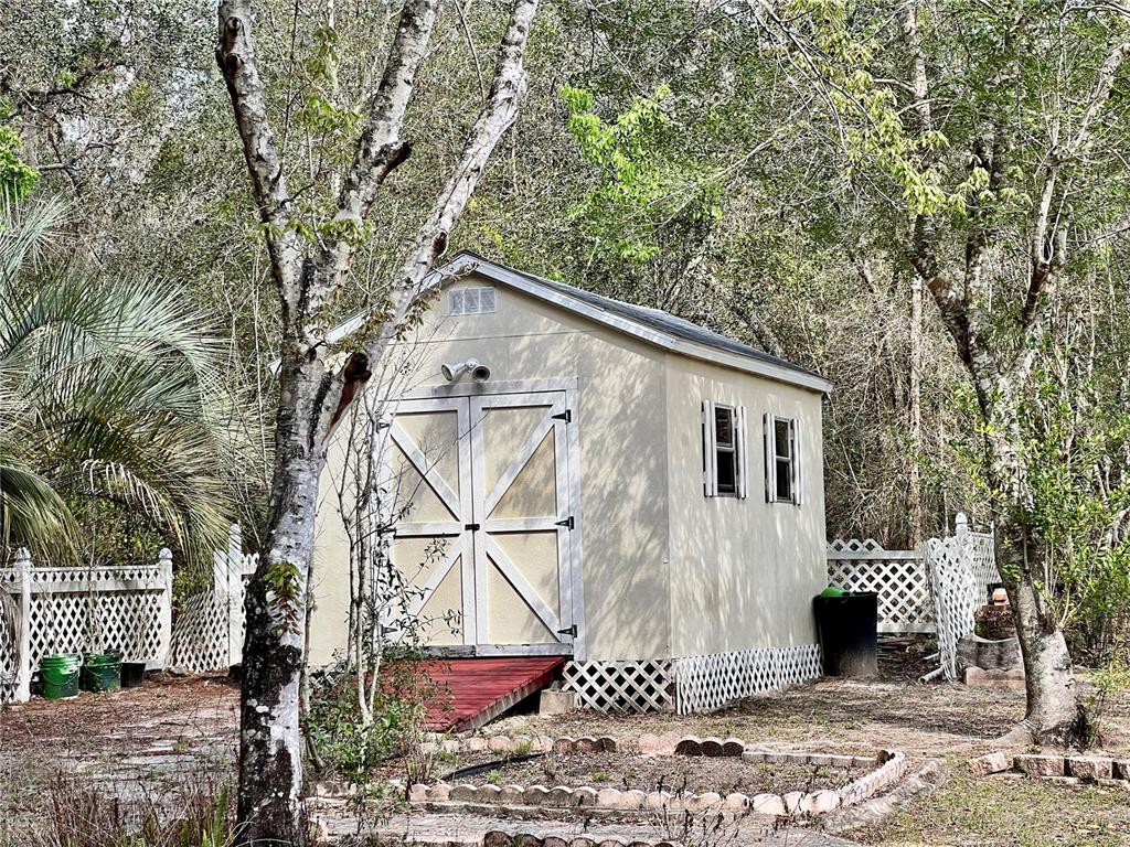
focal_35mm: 77
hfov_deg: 25.3
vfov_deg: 19.1
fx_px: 2514
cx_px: 565
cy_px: 424
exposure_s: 1/135
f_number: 2.8
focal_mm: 9
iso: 32
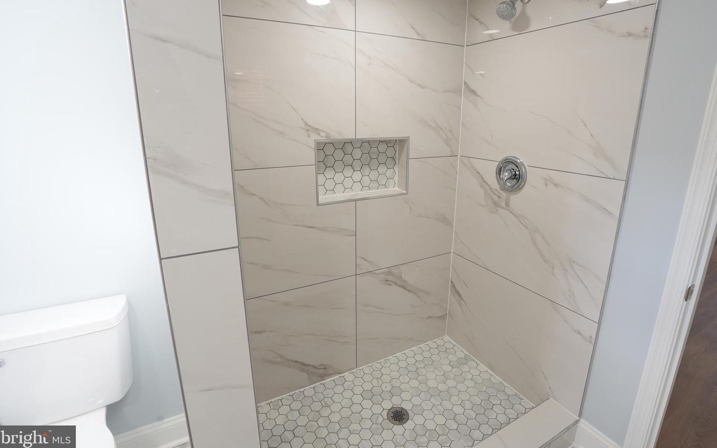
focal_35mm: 17
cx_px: 369
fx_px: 332
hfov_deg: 94.3
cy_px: 203
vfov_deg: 67.8
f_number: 8
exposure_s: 1/4
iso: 100
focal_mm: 16
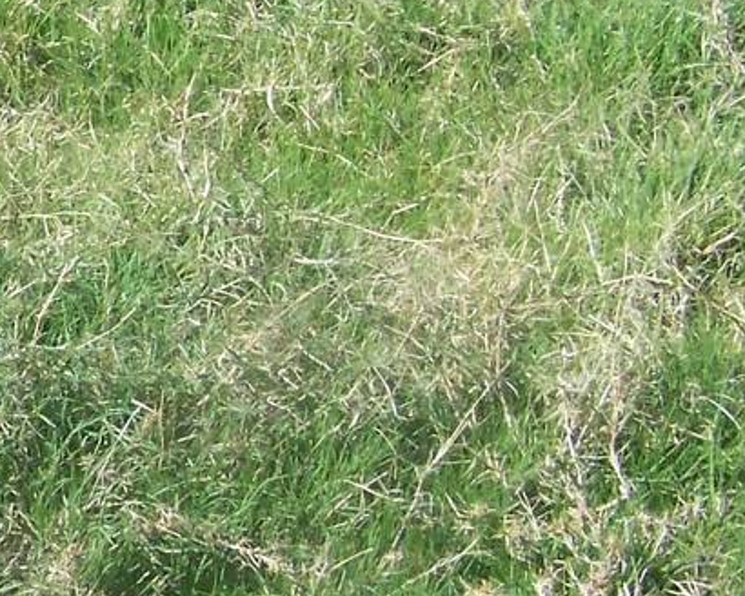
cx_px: -634
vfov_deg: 11.3
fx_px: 3021
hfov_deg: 12.7
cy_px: 280
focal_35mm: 137
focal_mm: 5.85
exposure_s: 1/1250
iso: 200
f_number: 4
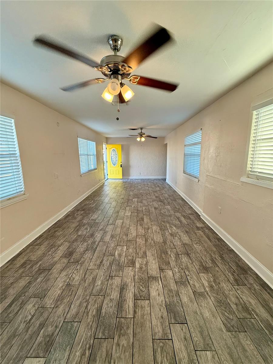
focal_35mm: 14
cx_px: 136
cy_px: 182
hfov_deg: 85.7
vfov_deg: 102.1
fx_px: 147
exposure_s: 1/120
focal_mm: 2.22
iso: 200
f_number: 2.2
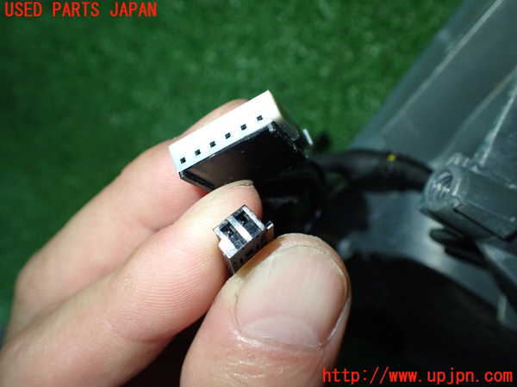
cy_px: 194
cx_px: 258
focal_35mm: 30
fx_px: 448
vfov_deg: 46.8
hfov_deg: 60.0
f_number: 2.3
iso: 400
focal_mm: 5.4
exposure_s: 1/125
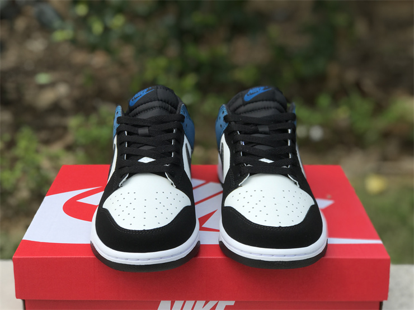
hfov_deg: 33.8
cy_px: 155
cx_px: 207
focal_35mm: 57
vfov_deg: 25.7
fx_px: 682
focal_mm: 6.6
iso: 20
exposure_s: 1/199
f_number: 2.8
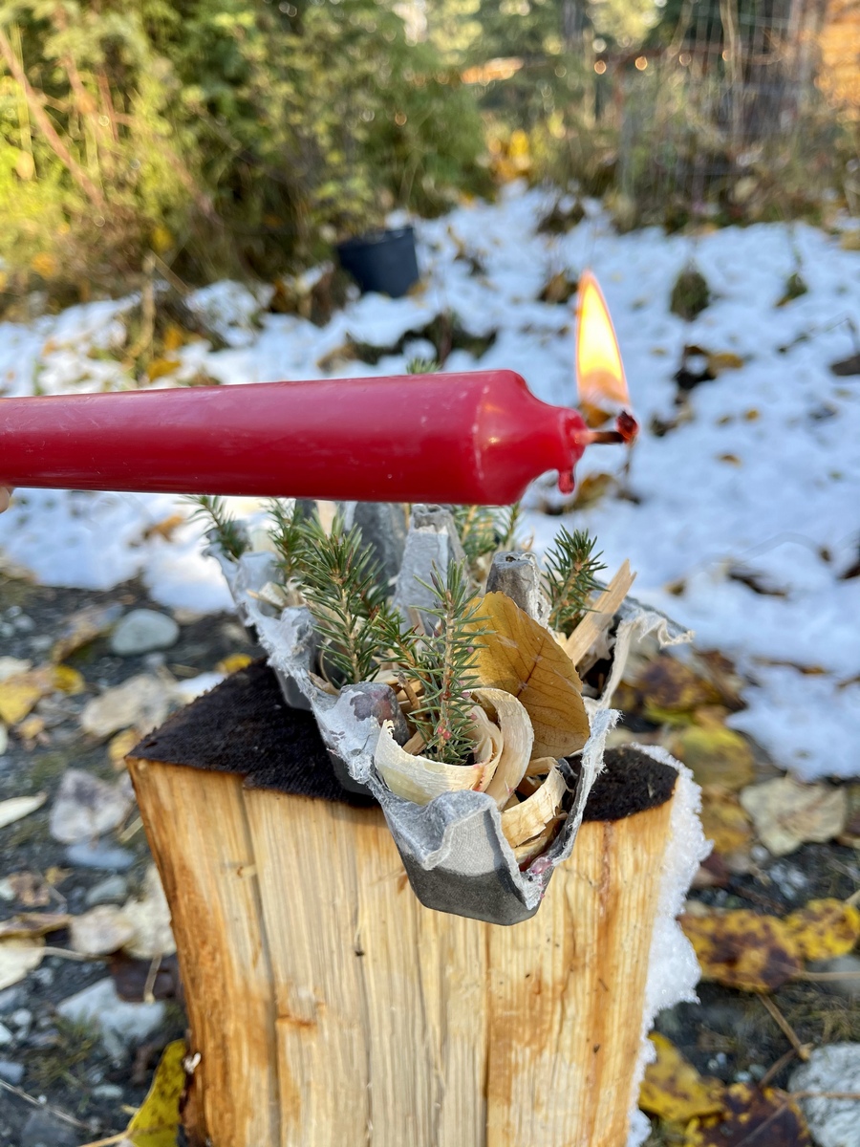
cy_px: 574
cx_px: 430
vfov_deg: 67.3
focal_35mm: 26
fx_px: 861
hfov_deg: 53.1
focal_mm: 5.1
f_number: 1.6
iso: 32
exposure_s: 1/261
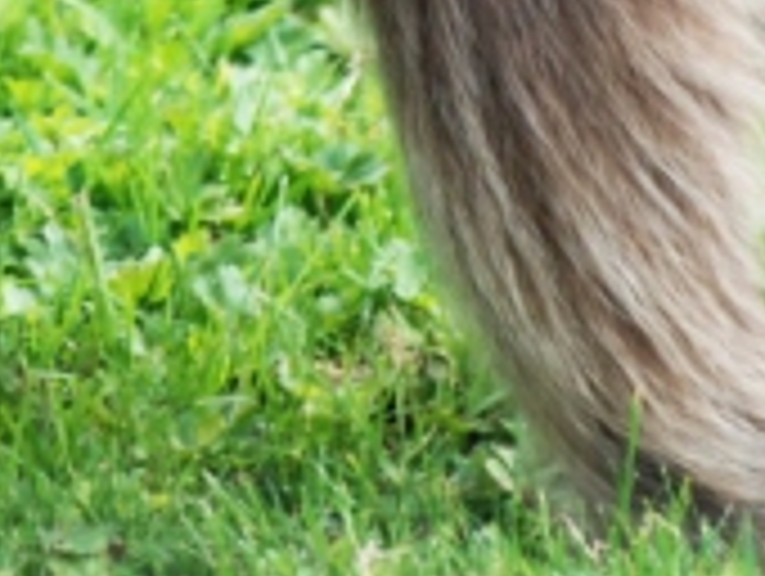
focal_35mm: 1909
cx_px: 99
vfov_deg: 0.8
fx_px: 42248
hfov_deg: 1.0
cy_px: -619
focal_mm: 220
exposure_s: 1/400
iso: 400
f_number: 5.3
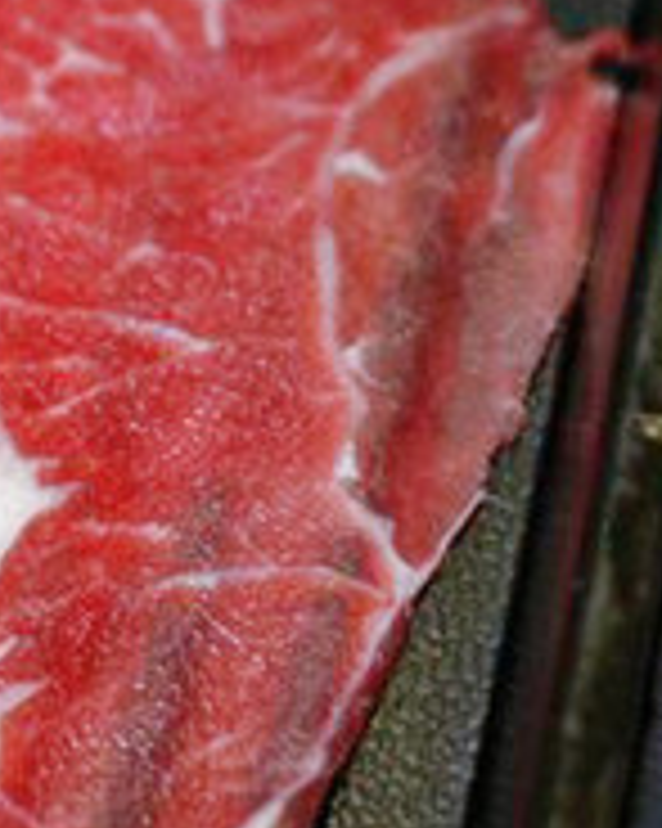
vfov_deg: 11.6
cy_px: 94
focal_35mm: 165
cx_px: -563
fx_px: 4044
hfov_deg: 8.9
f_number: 4.5
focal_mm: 38
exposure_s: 1/50
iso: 320
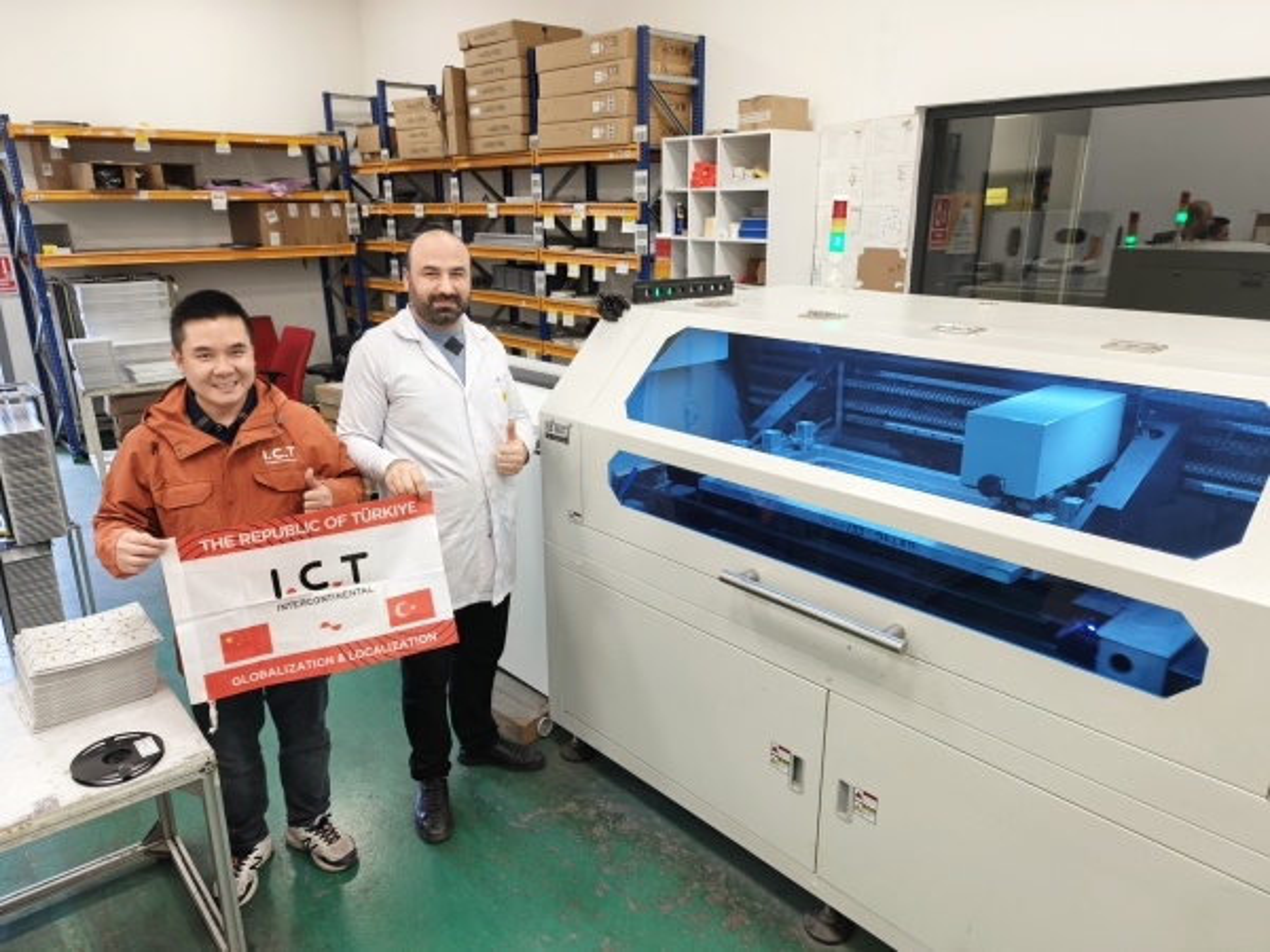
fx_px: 844
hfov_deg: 73.9
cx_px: 635
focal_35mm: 23
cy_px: 476
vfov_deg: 58.9
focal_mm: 6.06
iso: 400
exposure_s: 1/100
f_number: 1.6
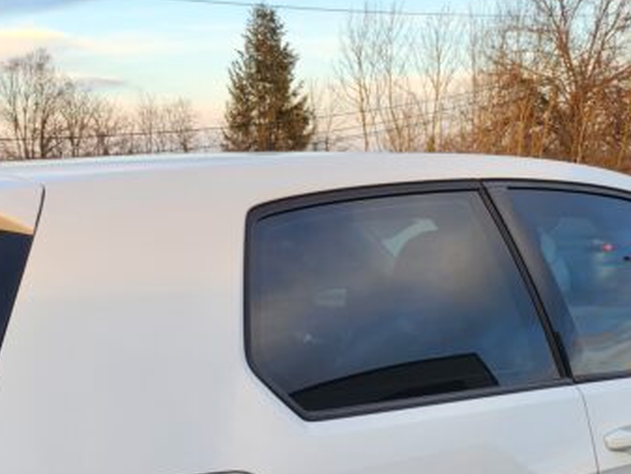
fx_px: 1039
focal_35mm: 57
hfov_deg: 33.7
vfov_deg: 23.9
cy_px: 534
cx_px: 273
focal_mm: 5
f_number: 1.8
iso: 50
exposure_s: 1/185
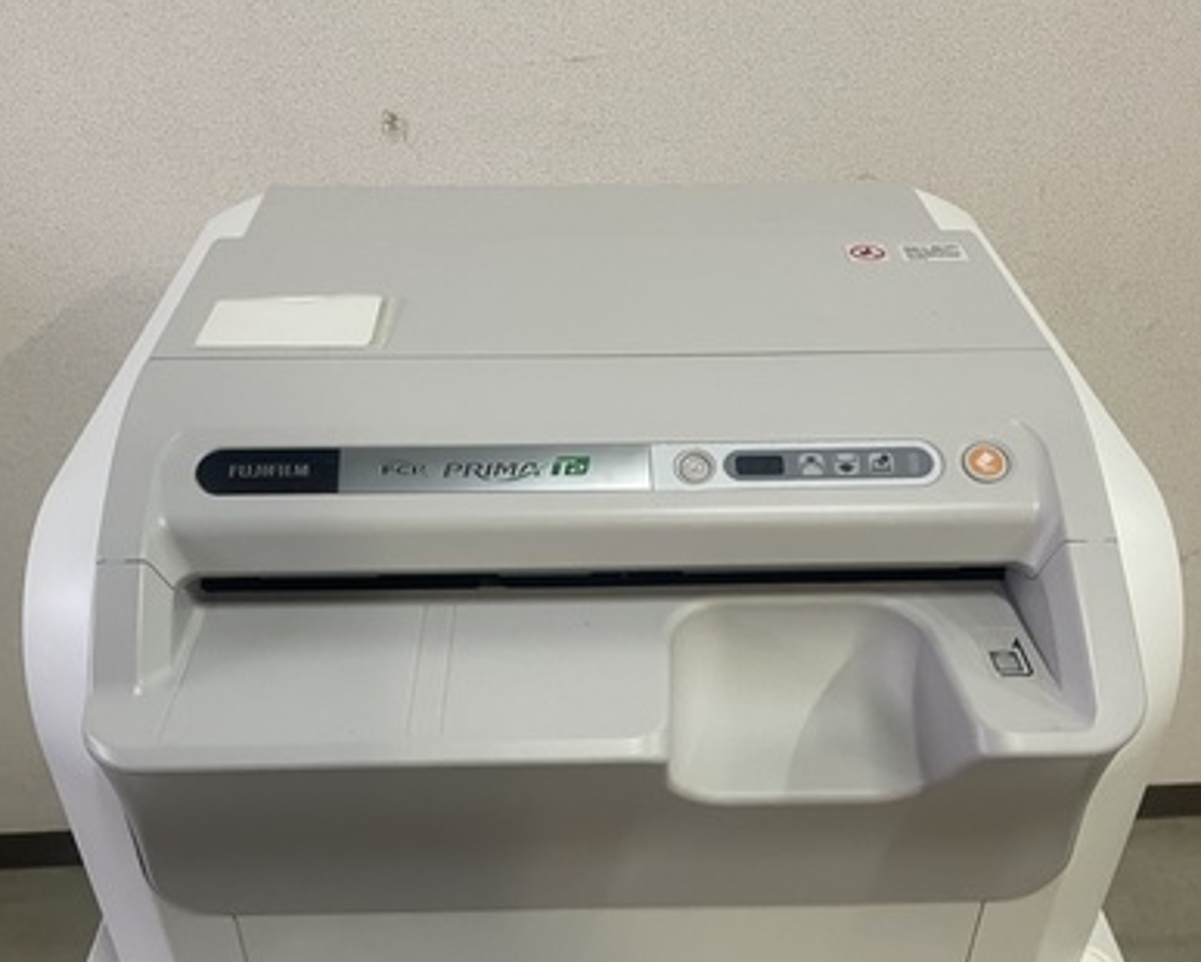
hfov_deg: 51.5
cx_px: 593
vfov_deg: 41.9
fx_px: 1245
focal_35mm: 35
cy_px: 614
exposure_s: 1/60
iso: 250
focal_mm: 4.2
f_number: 1.6
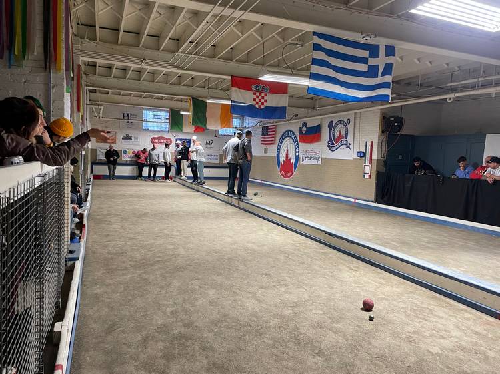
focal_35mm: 26
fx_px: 375
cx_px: 250
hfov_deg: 67.3
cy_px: 187
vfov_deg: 53.0
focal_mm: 4.2
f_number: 1.6
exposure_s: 1/60
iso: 100
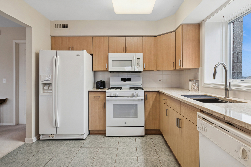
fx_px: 125
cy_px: 84
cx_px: 126
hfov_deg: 90.0
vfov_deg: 67.4
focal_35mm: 18
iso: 320
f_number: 8
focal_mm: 12
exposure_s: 1/13
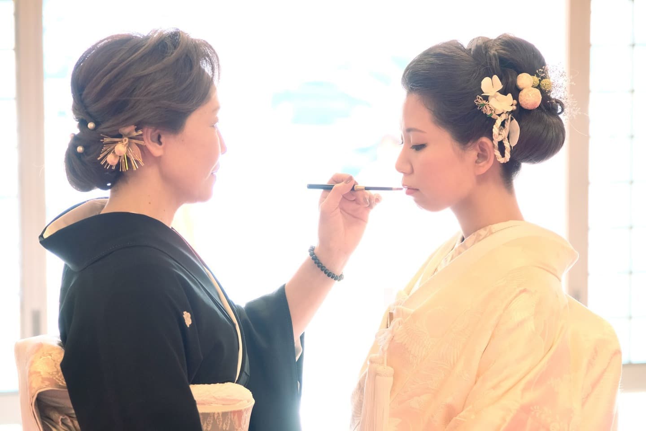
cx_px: 323
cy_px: 216
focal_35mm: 108
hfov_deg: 18.9
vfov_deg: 12.7
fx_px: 1938
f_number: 4
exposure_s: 1/50
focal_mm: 72.1
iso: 1600
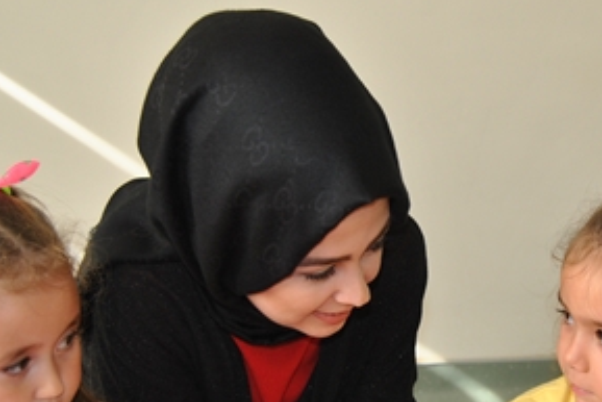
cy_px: 268
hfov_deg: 29.7
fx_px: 1107
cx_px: 483
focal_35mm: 66
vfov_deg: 20.5
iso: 200
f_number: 3.5
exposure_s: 1/60
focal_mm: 19
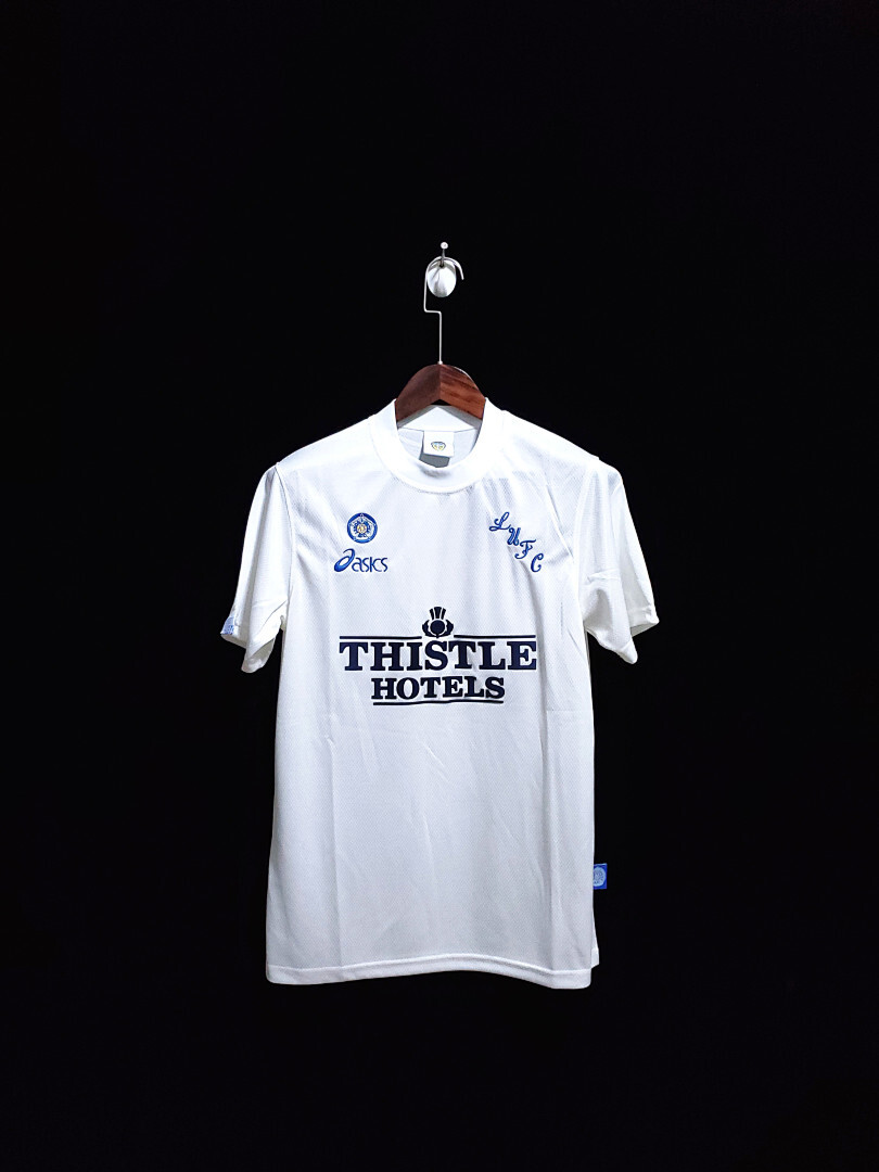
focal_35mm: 26
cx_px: 440
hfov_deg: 53.1
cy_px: 586
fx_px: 880
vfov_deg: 67.3
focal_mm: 4.3
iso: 500
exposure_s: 1/30
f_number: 1.5
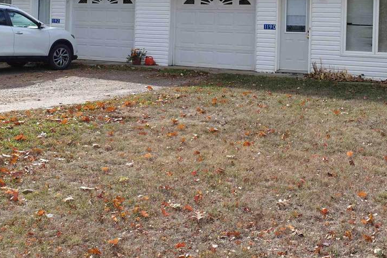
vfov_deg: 23.3
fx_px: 613
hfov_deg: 34.9
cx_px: 234
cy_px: 35
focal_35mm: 57
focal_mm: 11.56
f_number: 3.2
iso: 125
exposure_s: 1/100
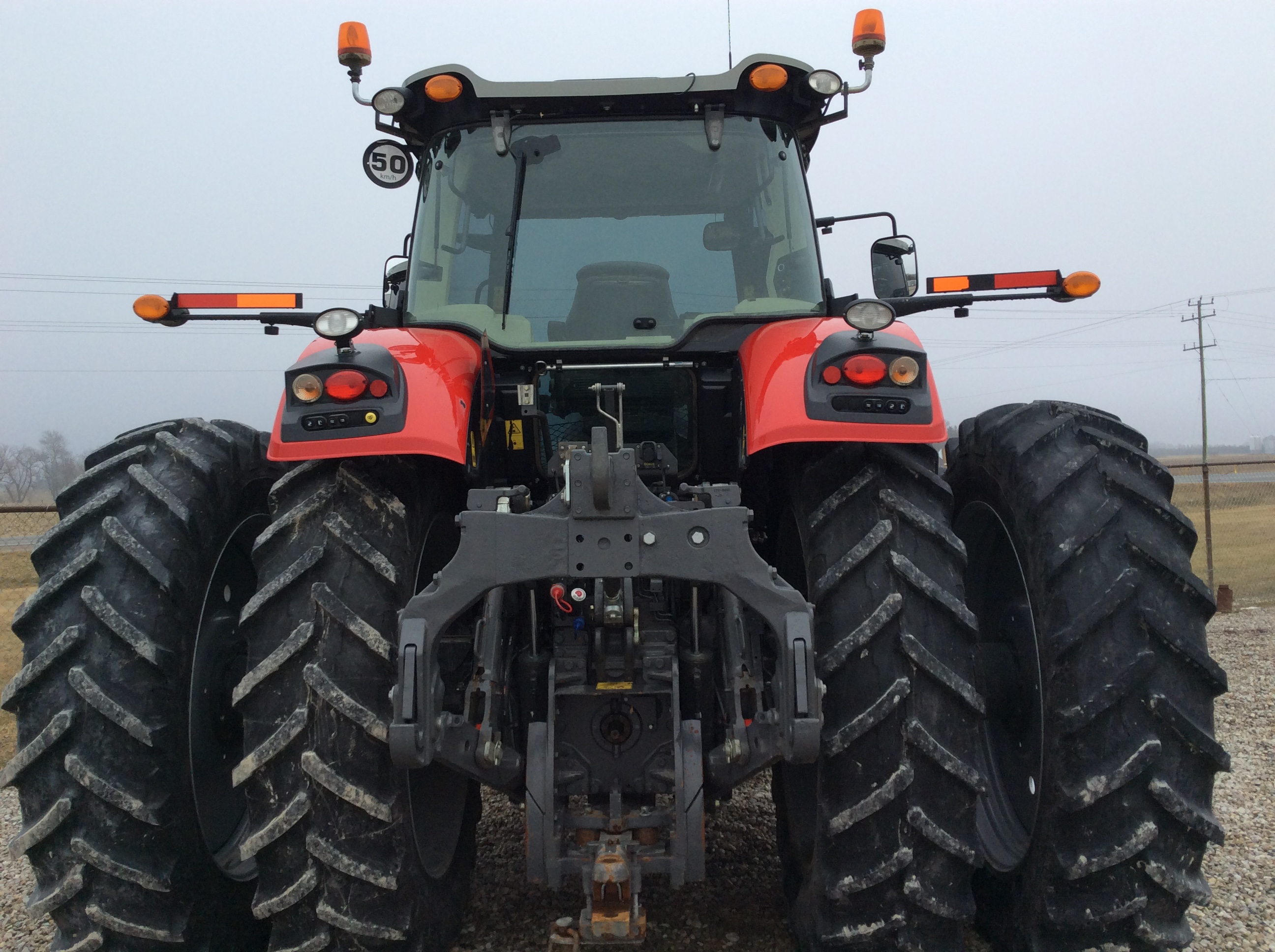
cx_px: 638
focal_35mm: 32
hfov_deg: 56.9
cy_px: 476
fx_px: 1177
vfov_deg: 44.1
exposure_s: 1/314
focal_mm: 3.3
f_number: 2.4
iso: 32
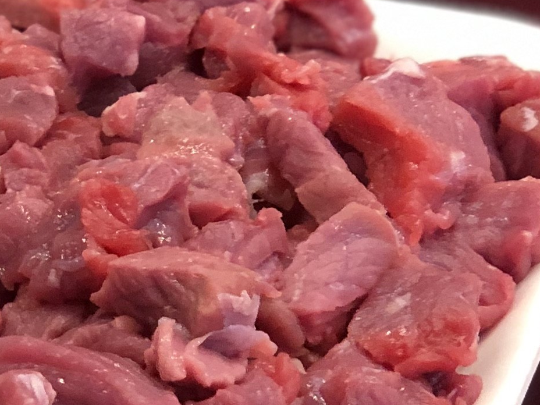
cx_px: 8
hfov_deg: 8.7
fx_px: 3526
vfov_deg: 6.6
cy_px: 304
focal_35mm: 226
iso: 100
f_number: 2.4
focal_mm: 6
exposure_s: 1/50
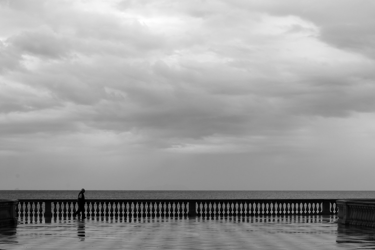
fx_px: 946
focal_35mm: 91
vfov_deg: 15.0
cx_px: 190
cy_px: 187
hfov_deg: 22.4
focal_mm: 35
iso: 100
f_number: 16
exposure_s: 1/25
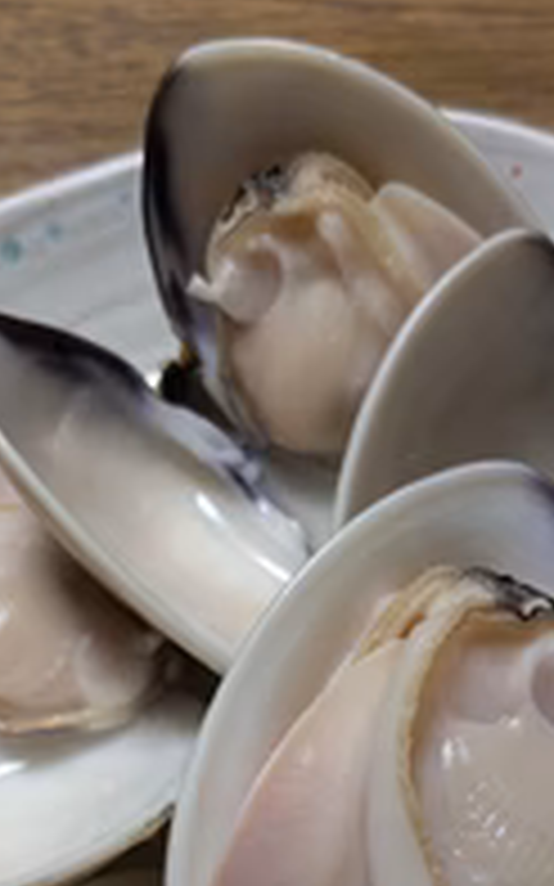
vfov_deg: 33.2
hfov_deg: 22.3
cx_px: 369
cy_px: 810
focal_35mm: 58
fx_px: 1402
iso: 140
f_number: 1.73
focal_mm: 4.38
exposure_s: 1/60
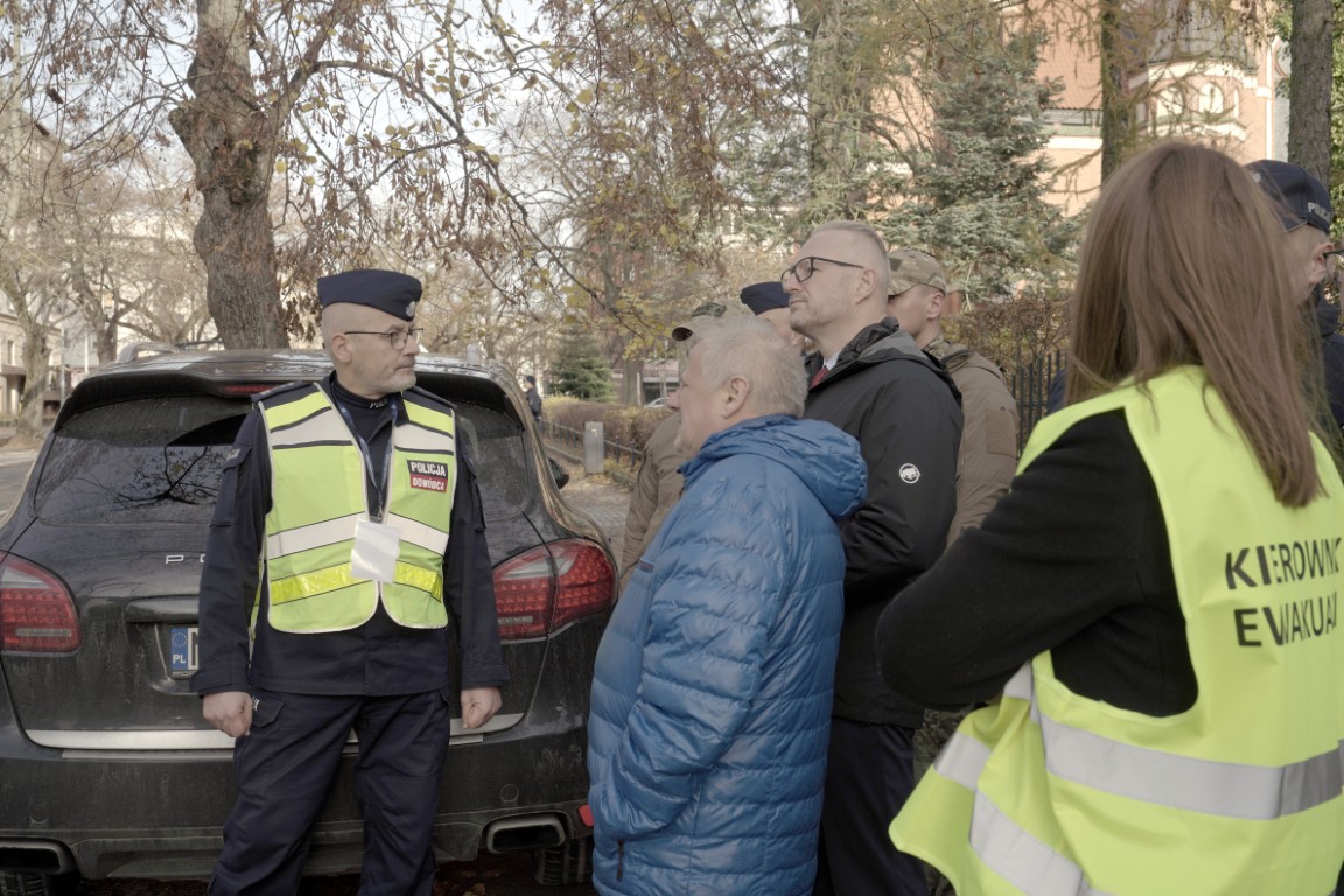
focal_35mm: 39
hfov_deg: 49.6
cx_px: 672
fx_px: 1456
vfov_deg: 34.2
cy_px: 448
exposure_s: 1/160
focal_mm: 39
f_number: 8
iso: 500
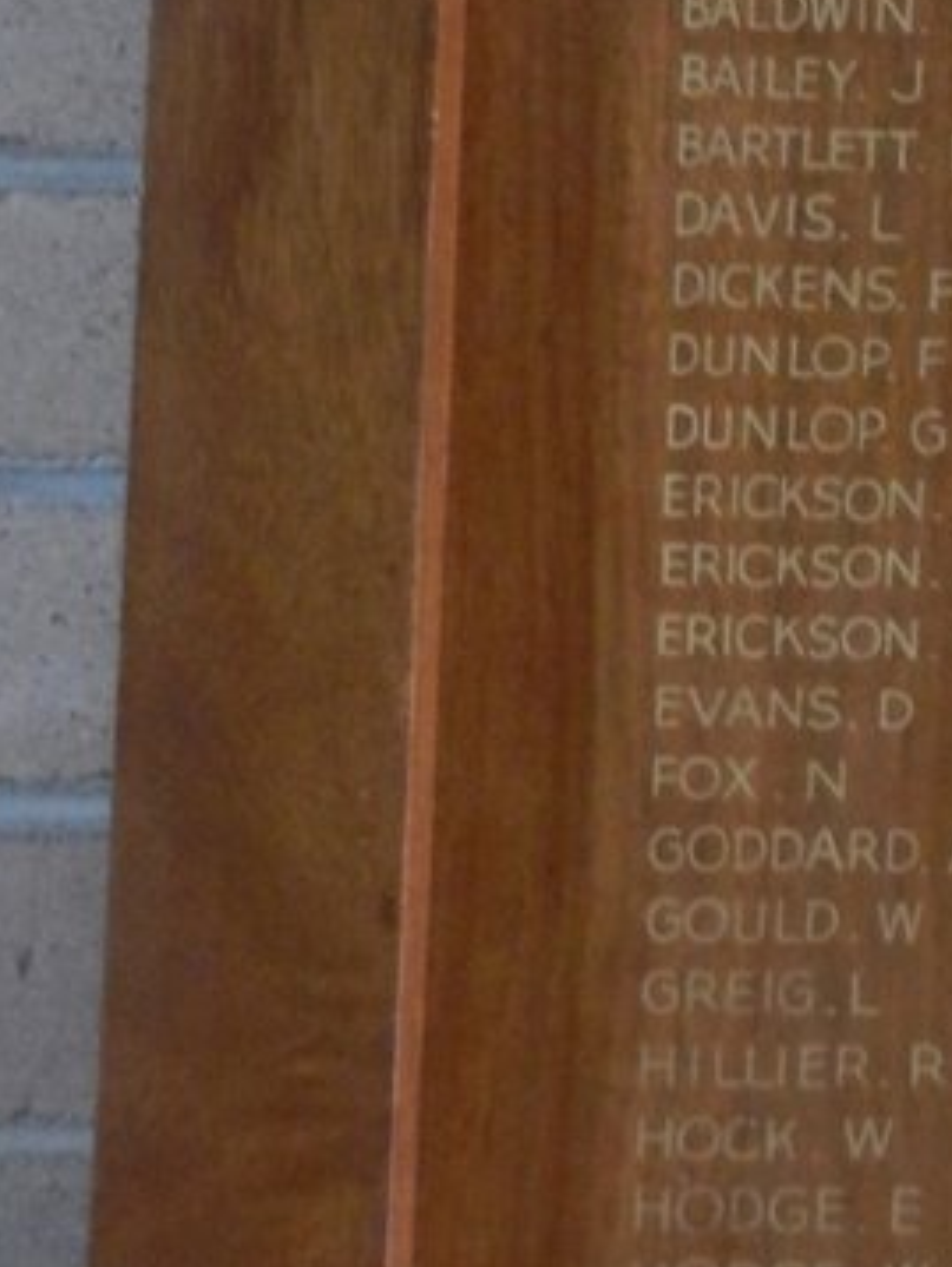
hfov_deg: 14.8
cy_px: 296
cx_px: 1444
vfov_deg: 20.9
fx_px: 3406
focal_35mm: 93
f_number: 3.5
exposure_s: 1/30
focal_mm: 4.5
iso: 360
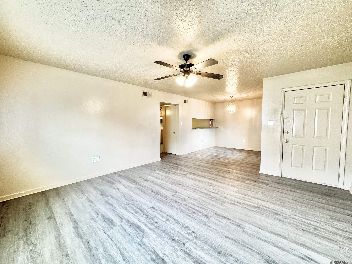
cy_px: 132
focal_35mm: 14
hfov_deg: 102.1
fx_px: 142
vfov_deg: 85.7
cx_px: 176
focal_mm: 2.22
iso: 200
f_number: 2.2
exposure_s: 1/60
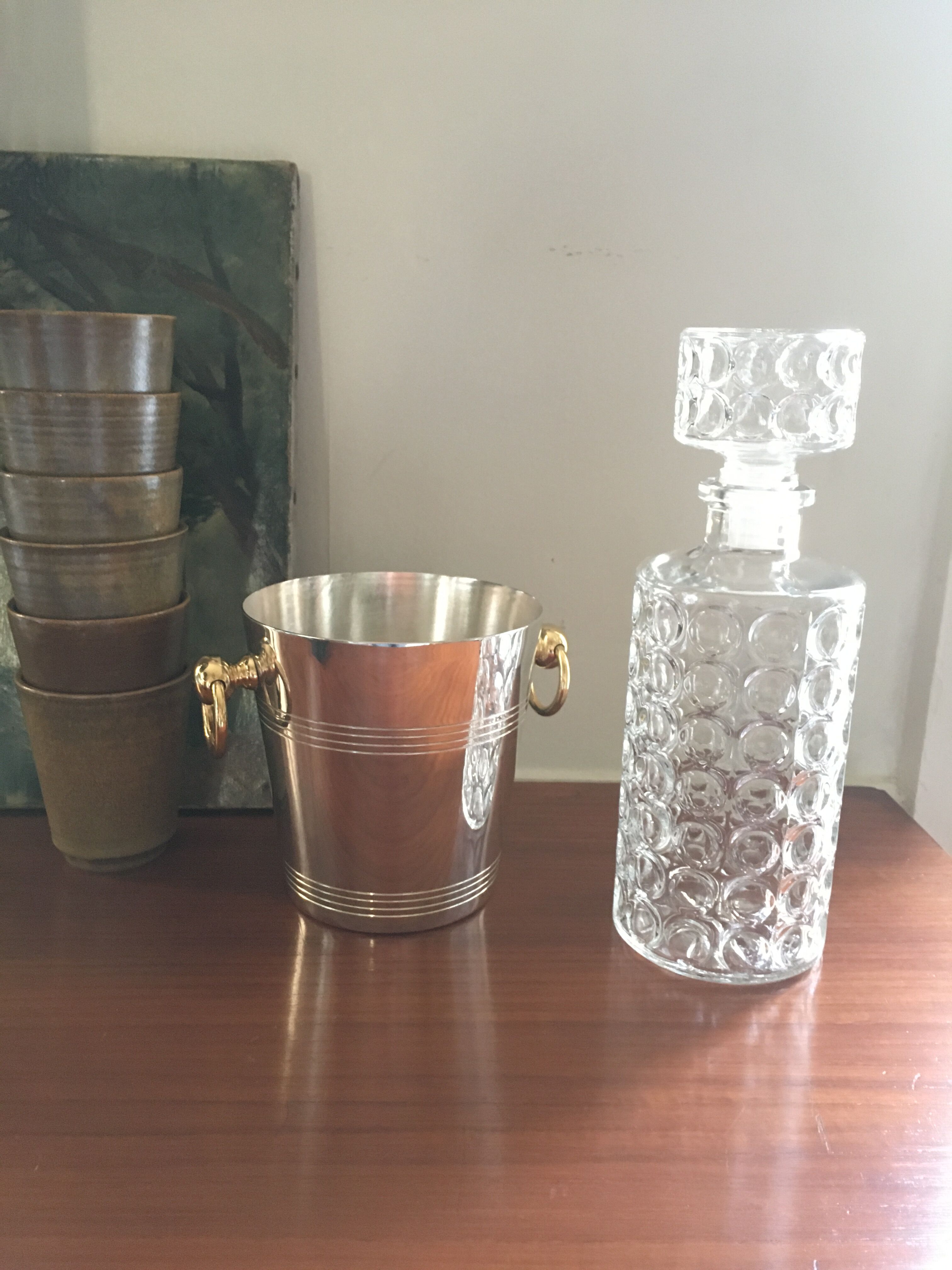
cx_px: 476
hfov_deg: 48.2
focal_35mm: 29
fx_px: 1063
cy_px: 635
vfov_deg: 61.7
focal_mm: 4.15
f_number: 2.2
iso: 400
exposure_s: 1/15
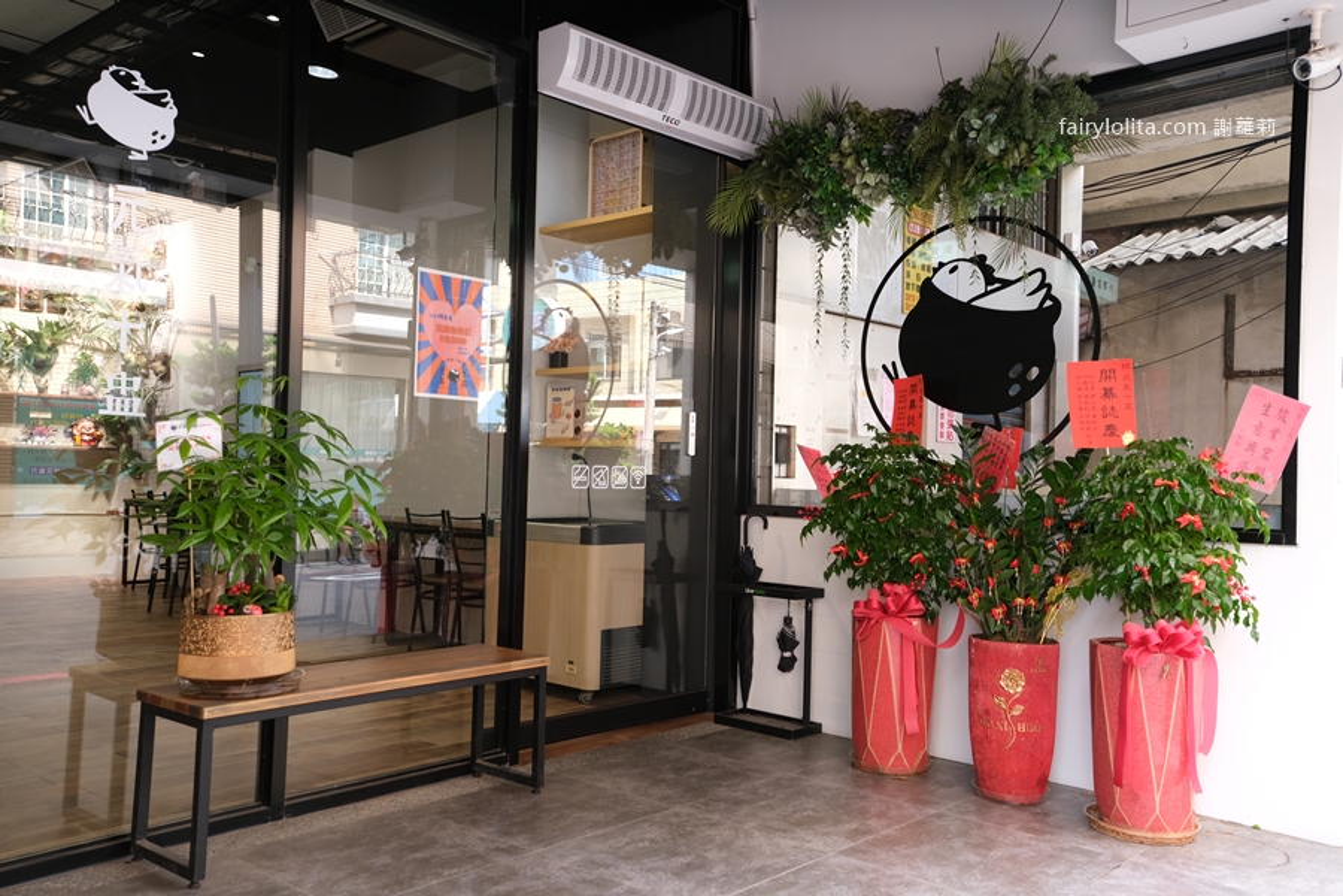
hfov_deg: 65.5
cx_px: 672
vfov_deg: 46.4
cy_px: 448
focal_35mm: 28
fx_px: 1044
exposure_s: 1/50
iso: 320
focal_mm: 18.9
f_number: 4
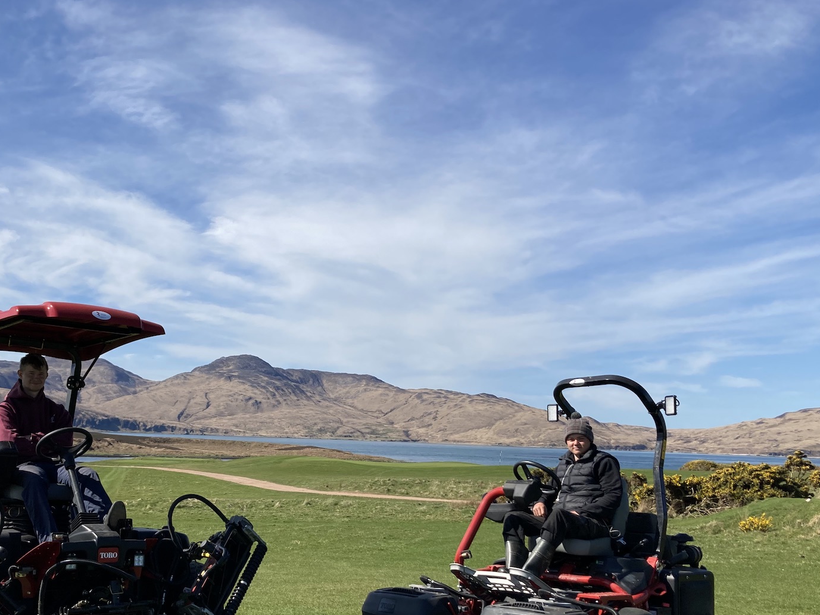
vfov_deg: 34.8
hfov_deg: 45.2
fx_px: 971
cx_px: 290
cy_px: 407
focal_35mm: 41
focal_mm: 3.99
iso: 20
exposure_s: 1/2667
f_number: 1.8
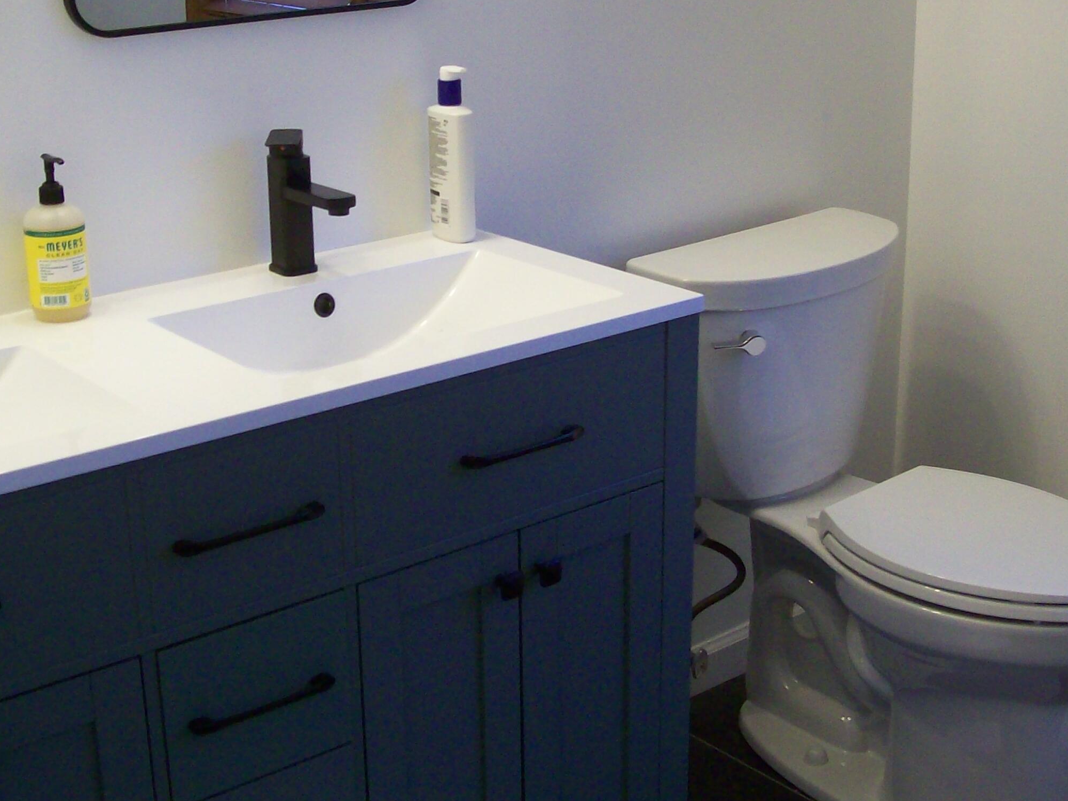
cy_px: 318
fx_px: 1666
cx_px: 515
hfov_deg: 35.5
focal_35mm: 54
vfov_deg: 27.0
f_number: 2.7
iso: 160
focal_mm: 6
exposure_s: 1/59.1
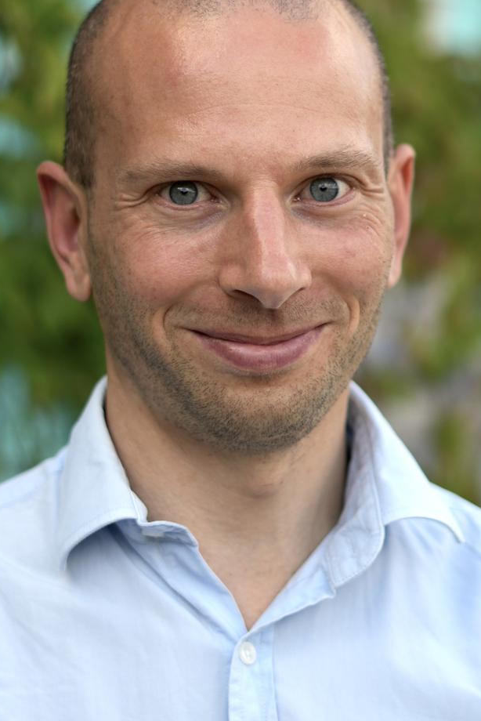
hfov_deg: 15.5
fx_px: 1762
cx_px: 225
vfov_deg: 23.0
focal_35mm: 88
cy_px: 227
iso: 100
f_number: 1.8
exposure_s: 1/1250
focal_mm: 50
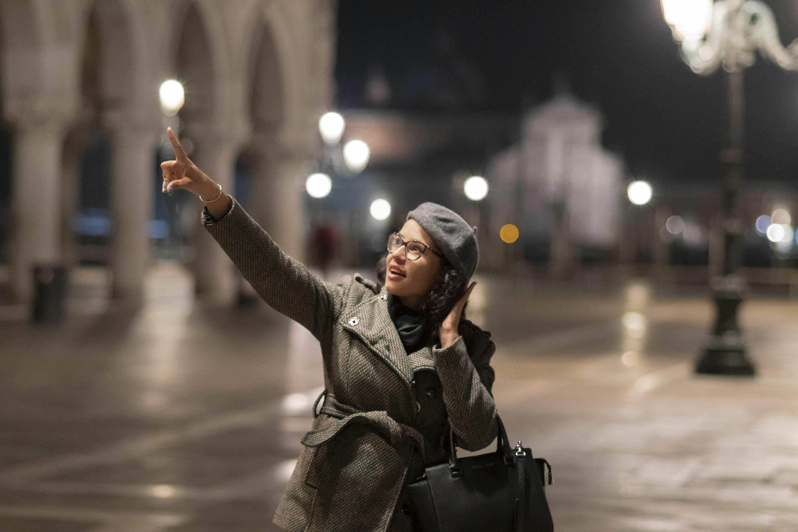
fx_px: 2815
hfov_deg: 16.1
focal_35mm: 127
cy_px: 266
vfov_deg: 10.8
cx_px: 399
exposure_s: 1/60
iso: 6400
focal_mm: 85
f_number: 2
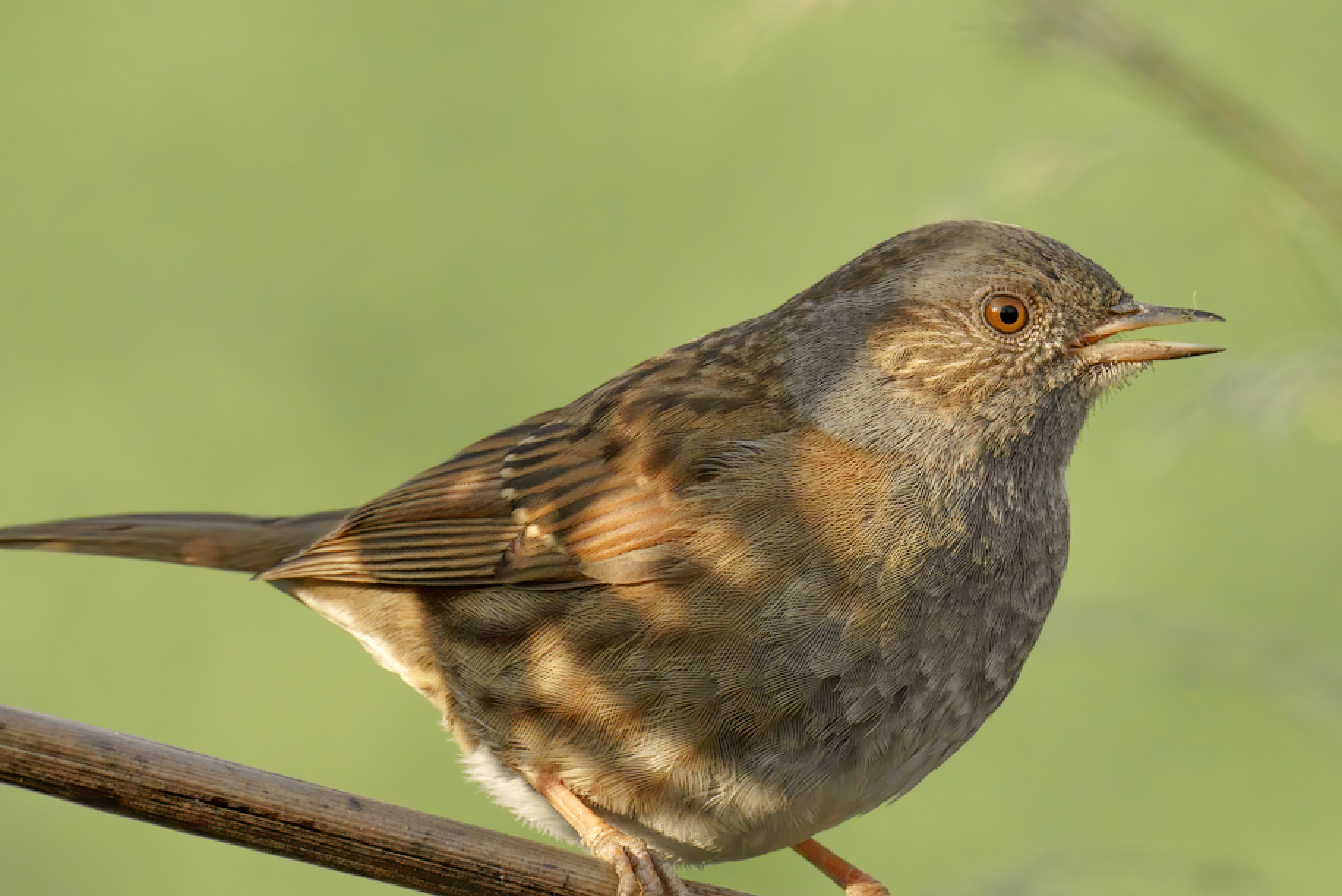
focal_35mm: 785
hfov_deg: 2.6
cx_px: 771
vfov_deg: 1.8
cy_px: 510
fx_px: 29271
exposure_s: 1/1600
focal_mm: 600
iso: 2500
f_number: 10
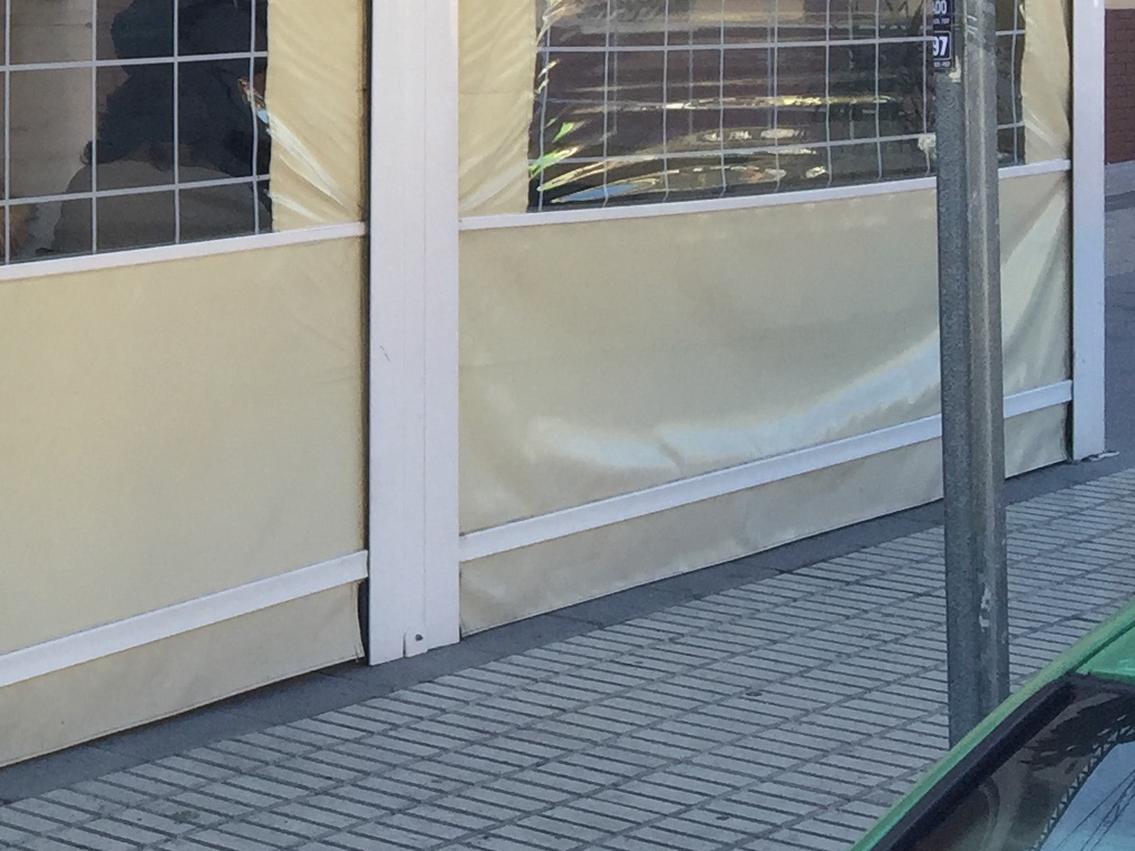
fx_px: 3049
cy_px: -22
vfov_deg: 15.6
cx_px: -450
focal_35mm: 93
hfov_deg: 19.1
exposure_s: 1/501
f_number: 2.2
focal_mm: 4.15
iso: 32
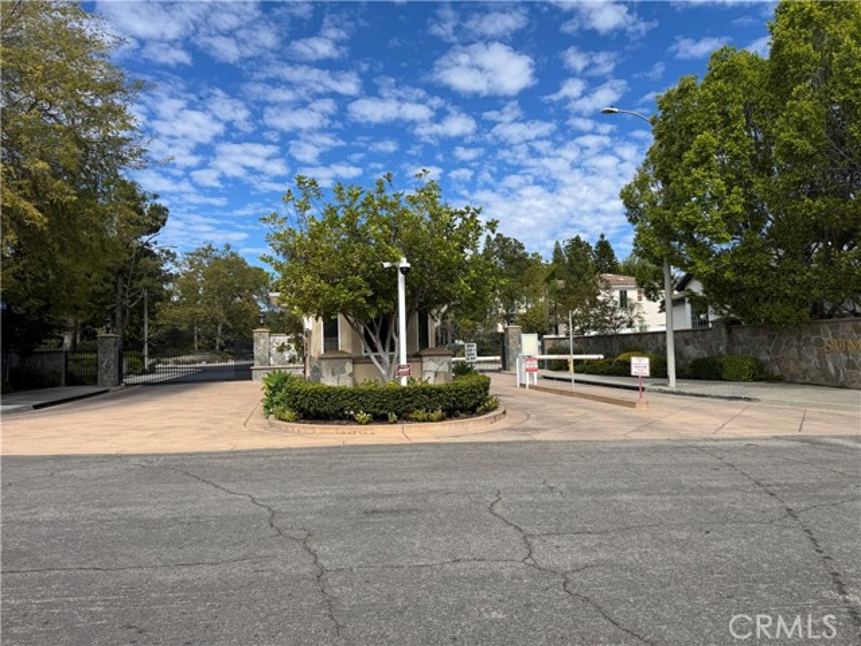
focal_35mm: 24
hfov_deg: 71.6
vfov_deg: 56.8
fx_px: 597
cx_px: 430
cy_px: 323
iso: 80
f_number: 1.78
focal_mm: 6.76
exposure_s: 1/4608
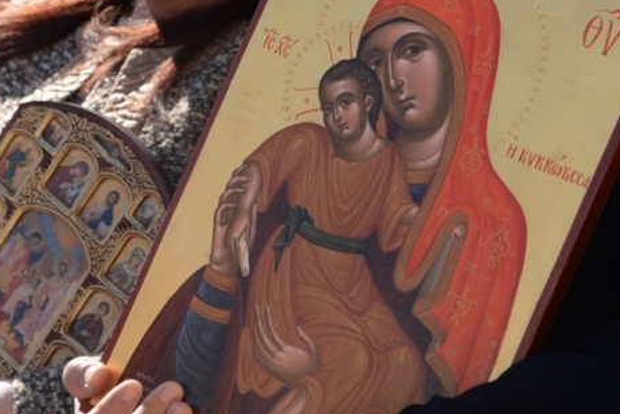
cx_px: 370
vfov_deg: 6.0
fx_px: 3946
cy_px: 2
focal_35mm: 229
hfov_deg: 9.0
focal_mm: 110
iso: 100
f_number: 6.3
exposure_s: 1/250
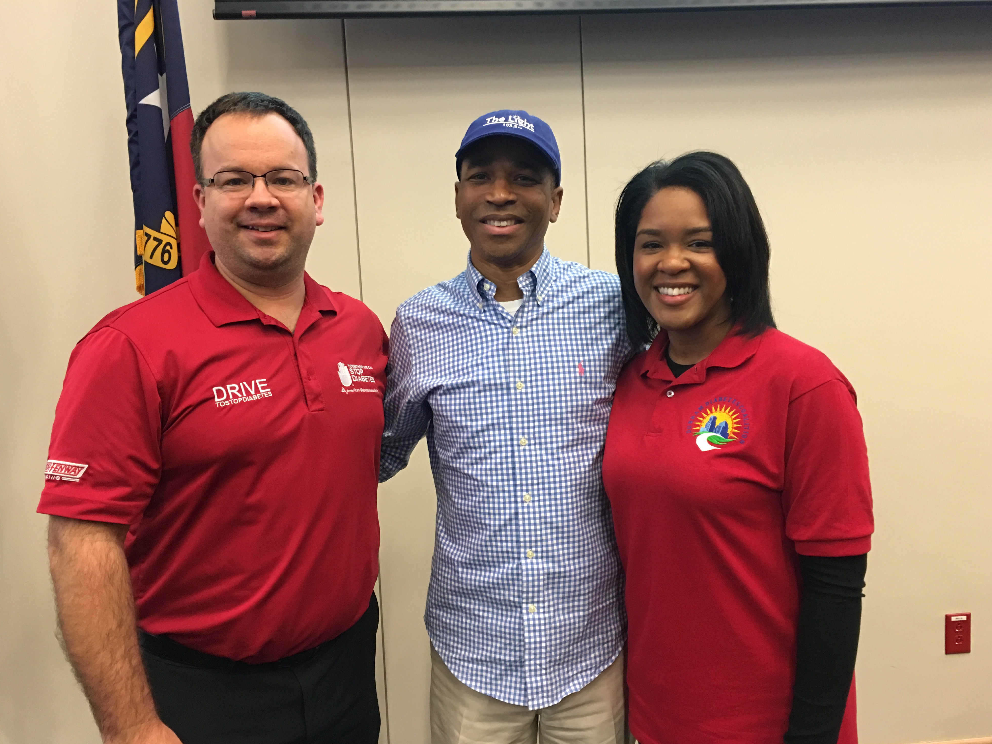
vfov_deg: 46.8
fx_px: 860
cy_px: 373
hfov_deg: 60.0
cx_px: 512
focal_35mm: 30
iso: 100
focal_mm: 4.15
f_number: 2.2
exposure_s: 1/15
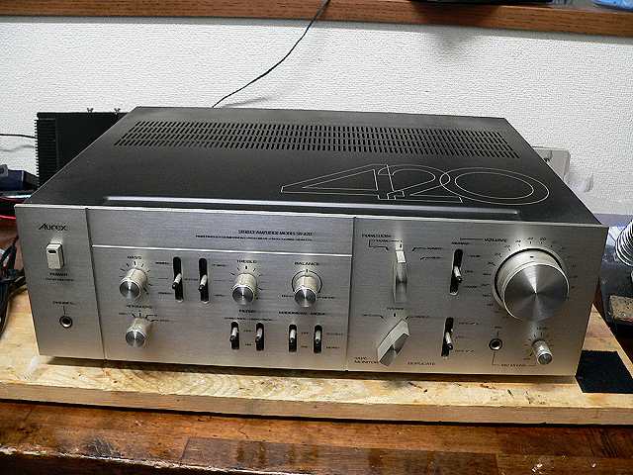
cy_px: 238
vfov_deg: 39.7
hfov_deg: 51.4
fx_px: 658
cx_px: 316
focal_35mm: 36
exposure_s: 1/6
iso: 200
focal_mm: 6
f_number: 2.8
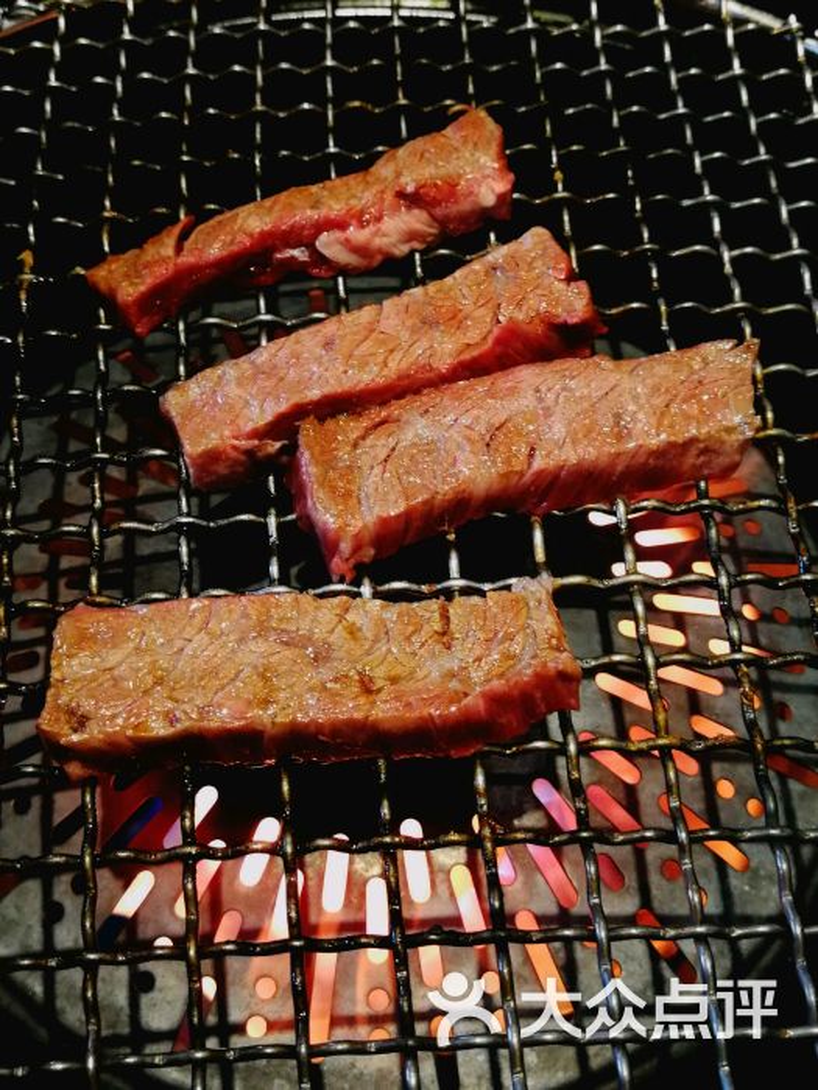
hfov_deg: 31.5
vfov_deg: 41.2
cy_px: 545
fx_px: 1449
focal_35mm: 46
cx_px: 409
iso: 250
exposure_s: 1/33.3
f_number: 1.8
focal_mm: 3.95
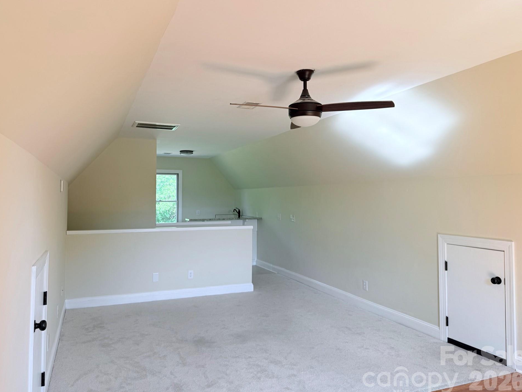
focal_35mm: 26
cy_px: 188
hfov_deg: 67.2
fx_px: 392
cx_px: 246
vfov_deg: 53.1
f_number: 1.78
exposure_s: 1/124
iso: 50
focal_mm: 6.76
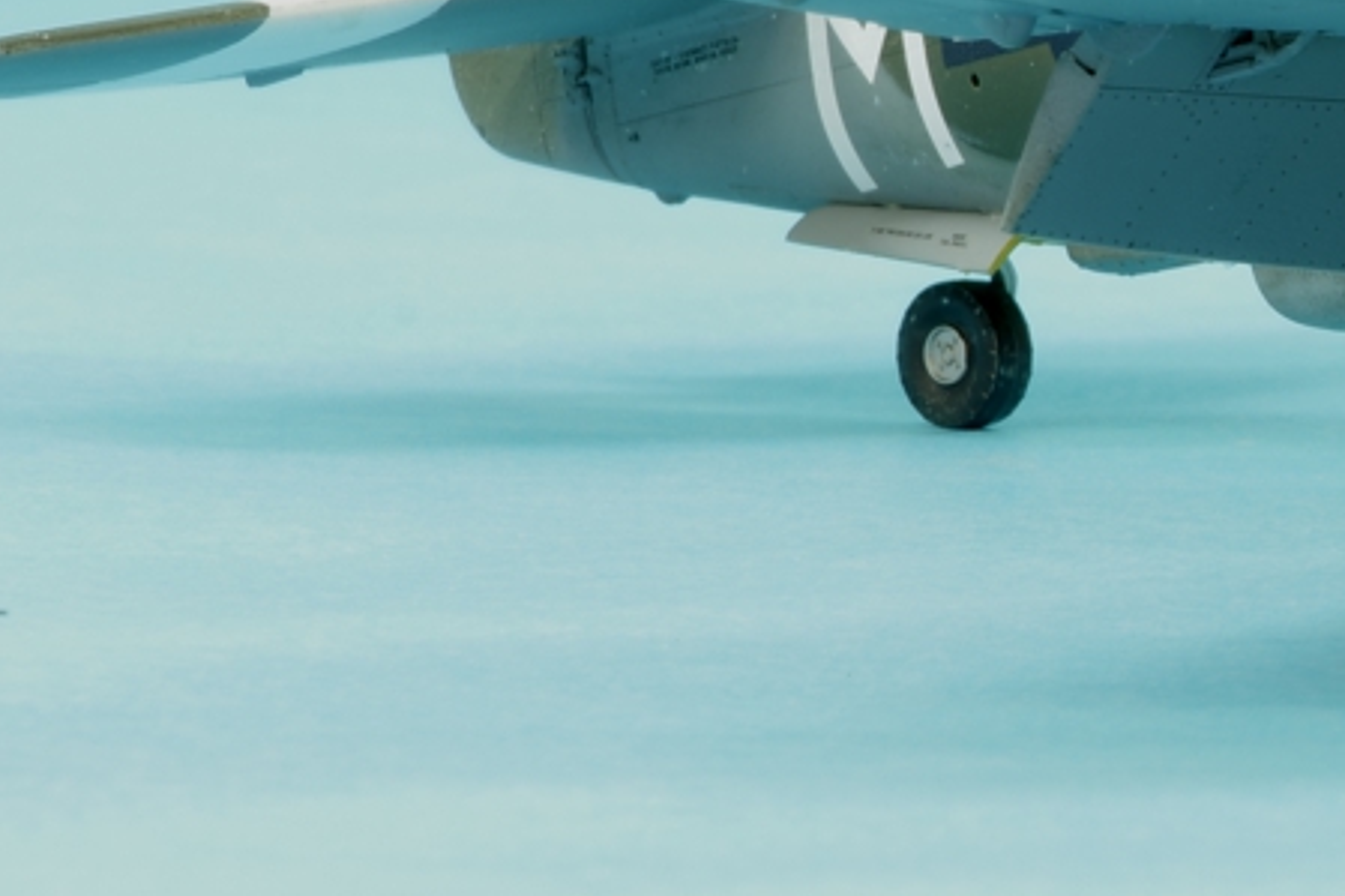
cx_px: 2097
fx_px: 17440
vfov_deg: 2.9
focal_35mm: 467
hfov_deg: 4.4
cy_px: -19
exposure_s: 6
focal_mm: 85
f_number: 22
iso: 100
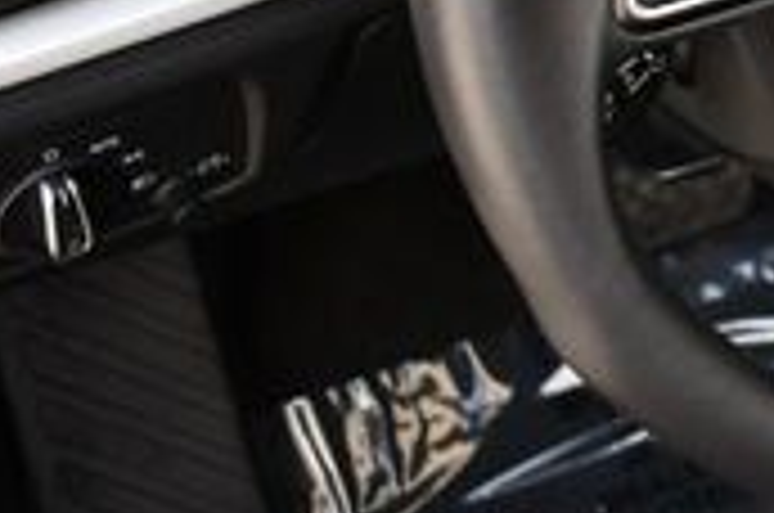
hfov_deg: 14.8
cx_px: 1332
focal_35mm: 123
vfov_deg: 10.8
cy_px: -184
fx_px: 2640
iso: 500
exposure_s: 1/250
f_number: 3.8
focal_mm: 22
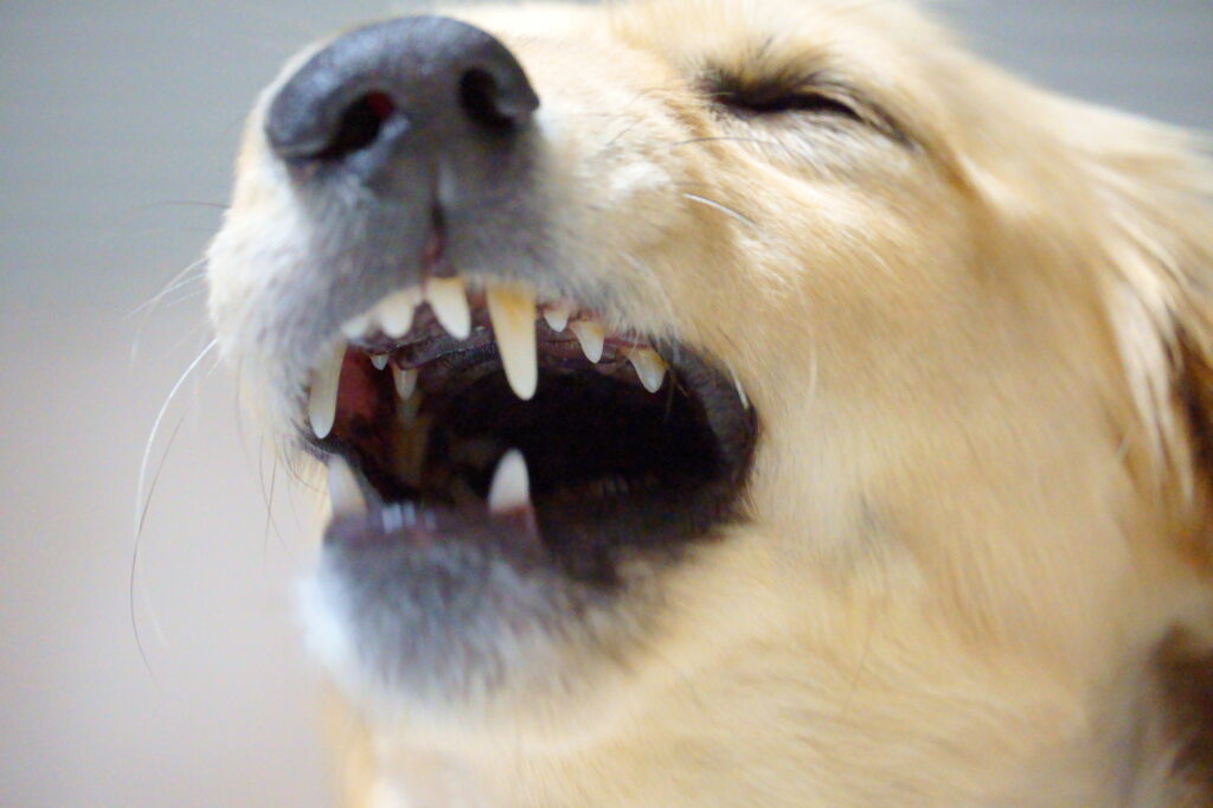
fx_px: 6821
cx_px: 606
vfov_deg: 6.8
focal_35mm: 202
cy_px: 404
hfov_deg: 10.2
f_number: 5.6
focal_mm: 135
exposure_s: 1/160
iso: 3200
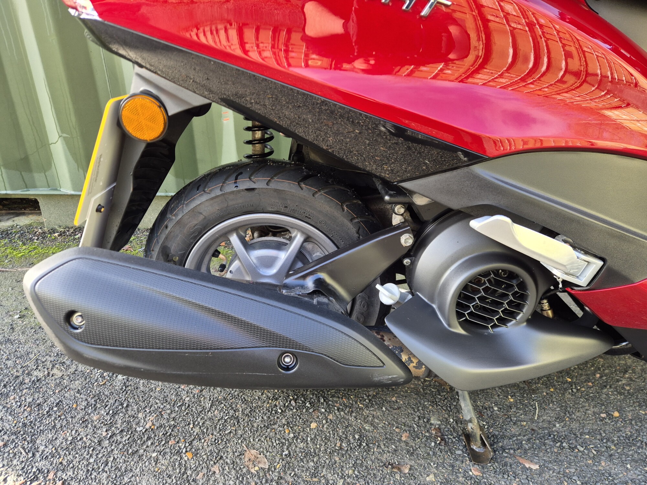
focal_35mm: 23
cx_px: 324
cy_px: 242
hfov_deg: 73.9
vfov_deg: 58.9
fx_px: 430
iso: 100
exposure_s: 1/180
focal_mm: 5.4
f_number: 1.8
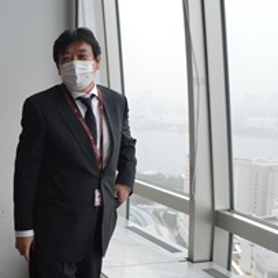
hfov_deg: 31.1
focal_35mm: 51
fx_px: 463
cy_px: 131
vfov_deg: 33.4
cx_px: 3
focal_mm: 18
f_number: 5.6
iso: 200
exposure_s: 1/125
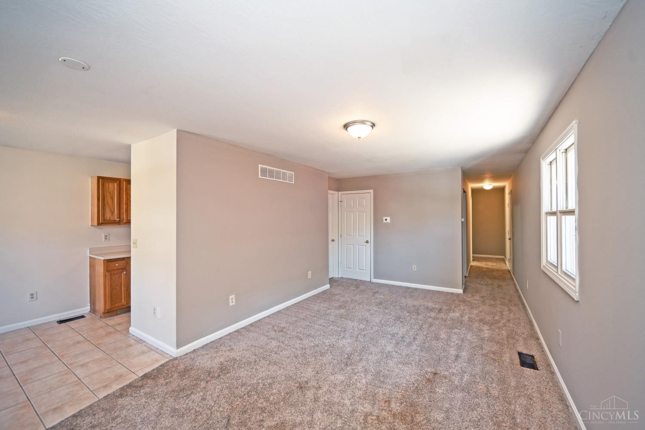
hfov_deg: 104.3
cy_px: 215
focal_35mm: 14
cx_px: 322
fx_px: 251
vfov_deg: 81.2
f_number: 4
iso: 360
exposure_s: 1/60
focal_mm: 14
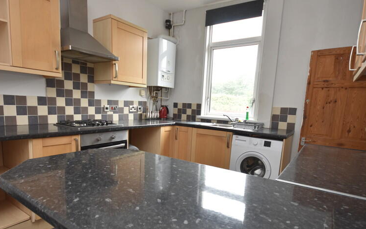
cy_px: 136
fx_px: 209
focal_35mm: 21
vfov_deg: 56.9
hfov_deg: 82.3
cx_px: 176
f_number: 4
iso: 250
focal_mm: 10
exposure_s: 1/60
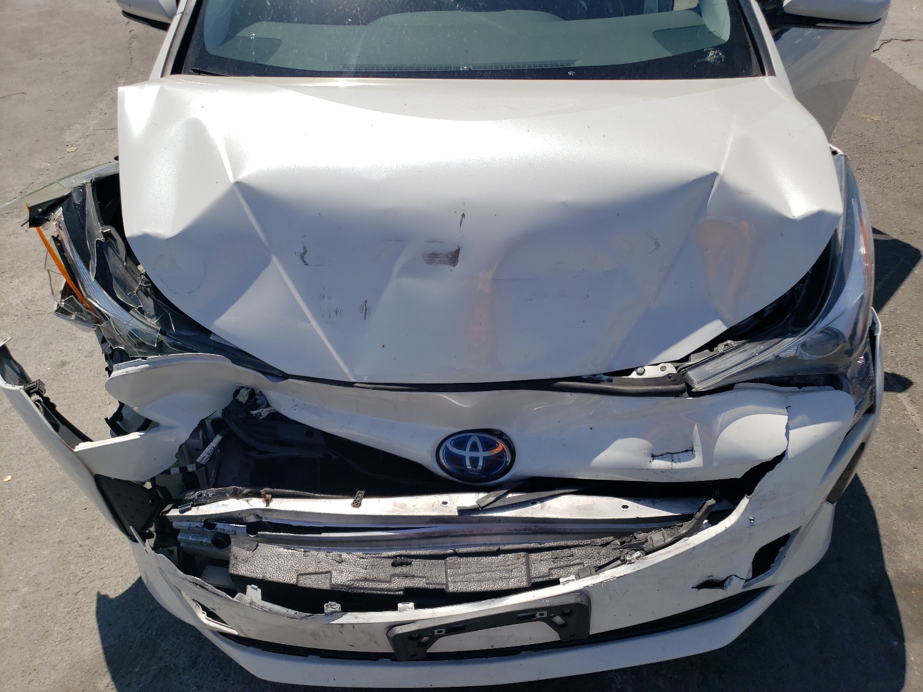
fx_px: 693
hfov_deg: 67.3
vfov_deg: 53.1
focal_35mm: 26
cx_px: 462
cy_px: 346
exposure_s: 1/5000
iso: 50
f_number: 1.5
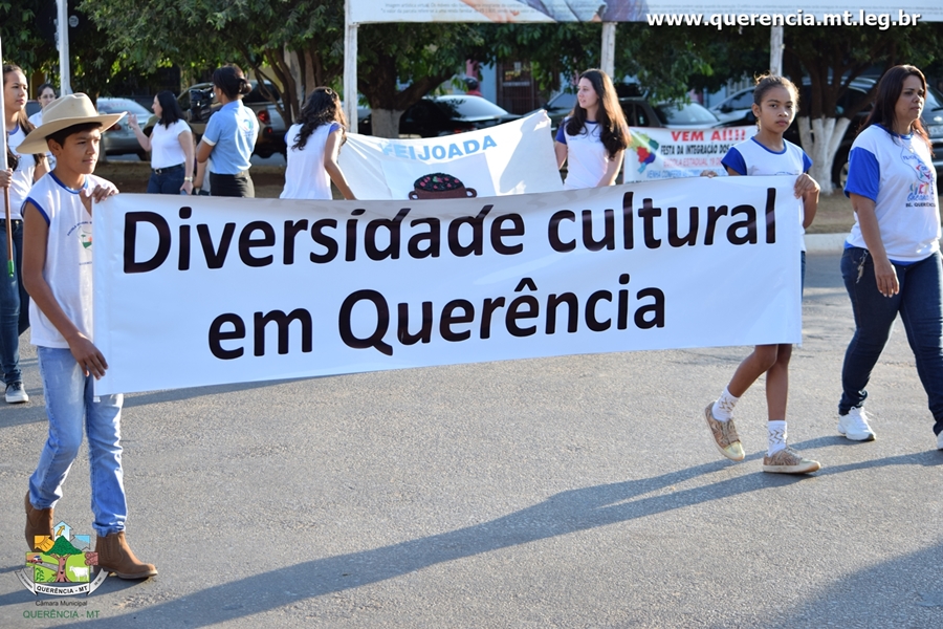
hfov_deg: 24.6
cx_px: 472
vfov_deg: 16.6
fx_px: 2161
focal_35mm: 82
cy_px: 314
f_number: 4.5
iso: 100
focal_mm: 55
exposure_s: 1/200
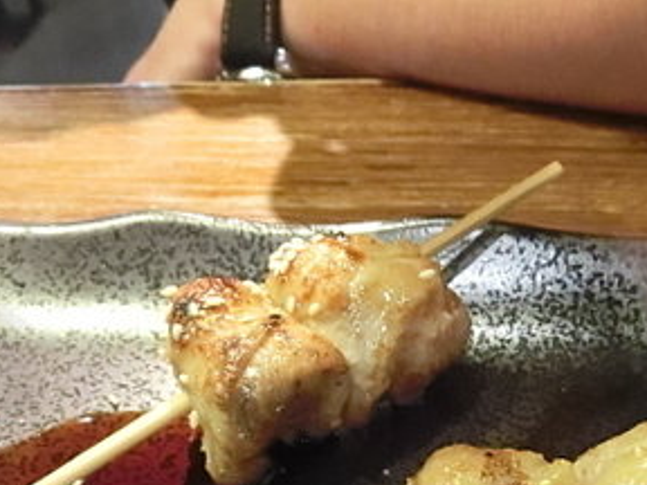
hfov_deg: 36.3
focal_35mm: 52
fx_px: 972
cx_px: 445
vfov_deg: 26.3
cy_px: 503
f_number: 3.2
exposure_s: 1/6
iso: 1600
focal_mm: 4.43
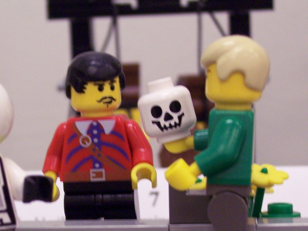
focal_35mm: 131
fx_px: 1166
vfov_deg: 11.2
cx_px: 83
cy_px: 216
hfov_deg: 15.0
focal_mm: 13.3
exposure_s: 1/8
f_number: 4
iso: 200
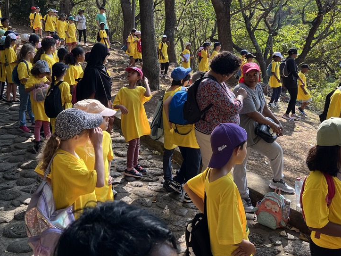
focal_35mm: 46
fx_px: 453
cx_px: 163
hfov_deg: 41.2
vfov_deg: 30.9
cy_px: 59
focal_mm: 5.1
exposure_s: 1/478
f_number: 1.6
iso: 50
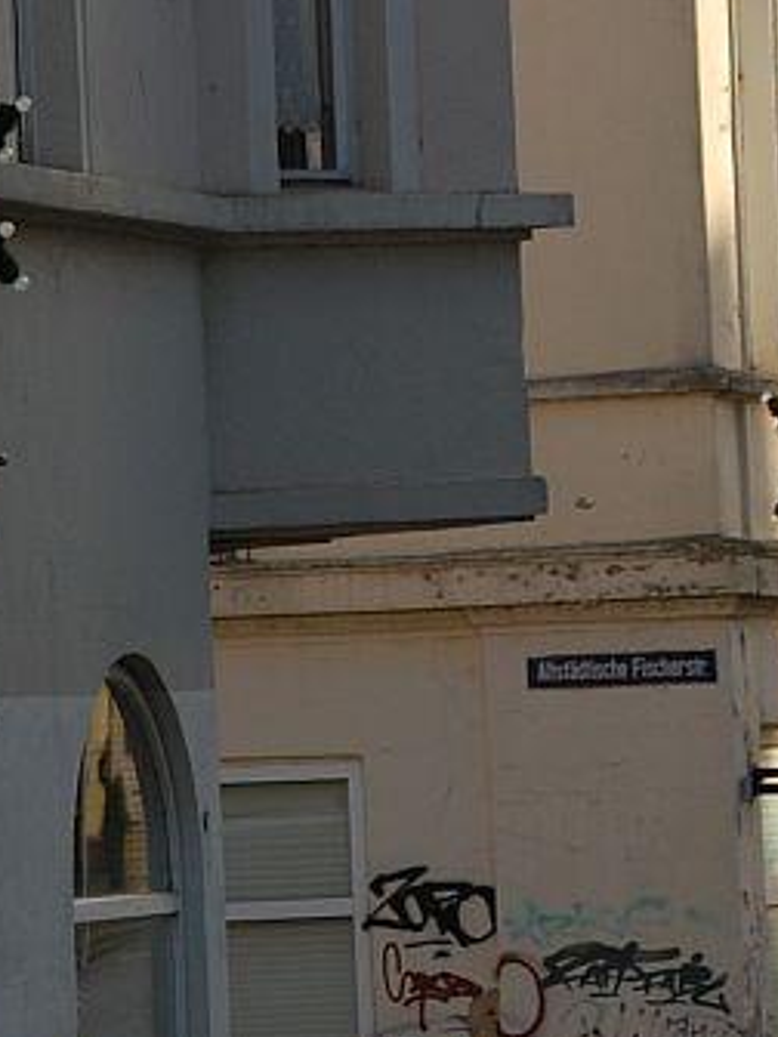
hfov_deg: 3.7
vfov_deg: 4.9
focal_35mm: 401
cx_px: 423
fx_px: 12017
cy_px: 241
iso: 320
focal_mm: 78
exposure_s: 1/500
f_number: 5.6
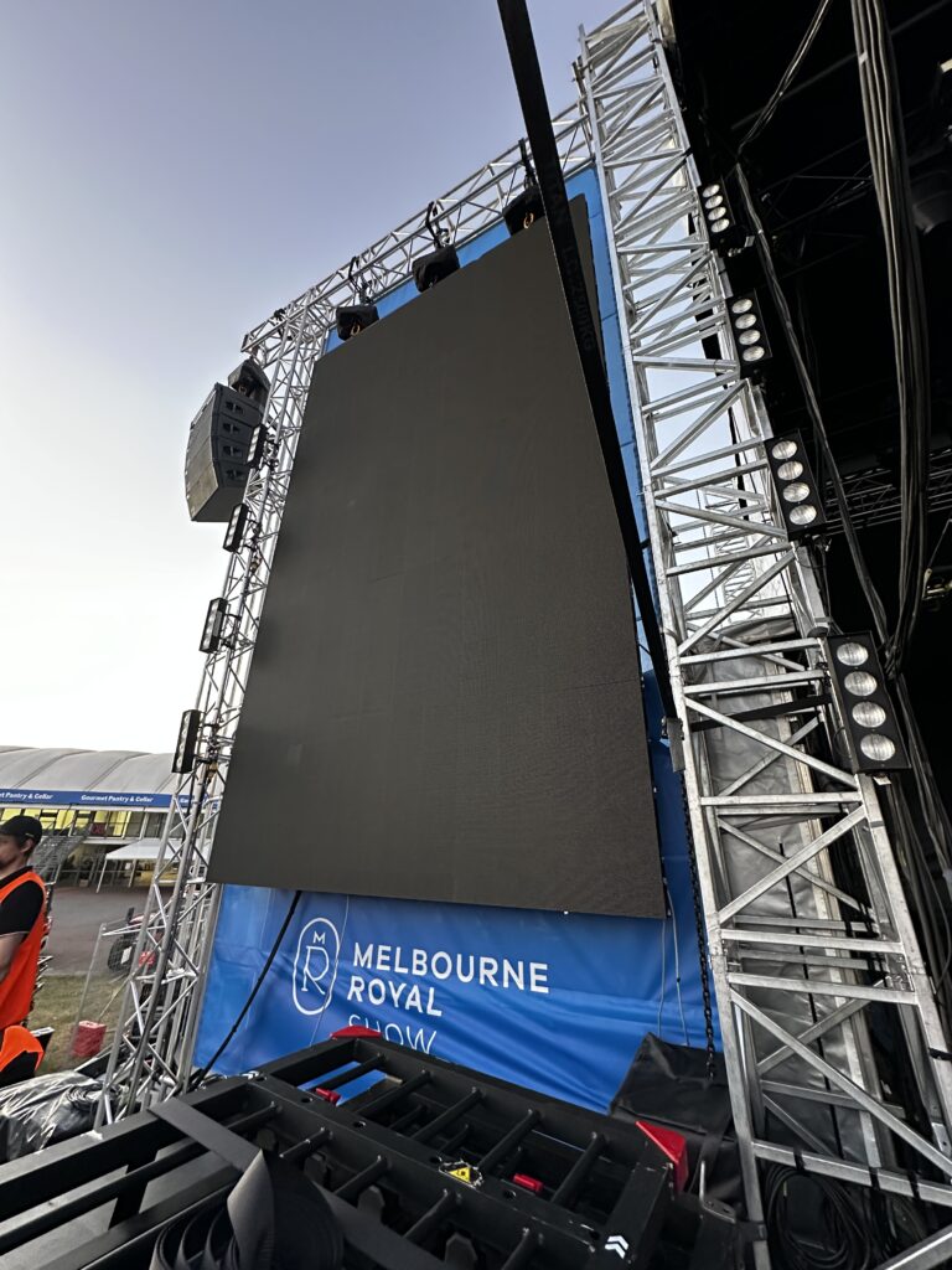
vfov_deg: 102.1
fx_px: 513
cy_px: 635
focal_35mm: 14
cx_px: 476
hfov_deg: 85.7
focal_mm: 2.22
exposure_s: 1/60
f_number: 2.2
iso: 800
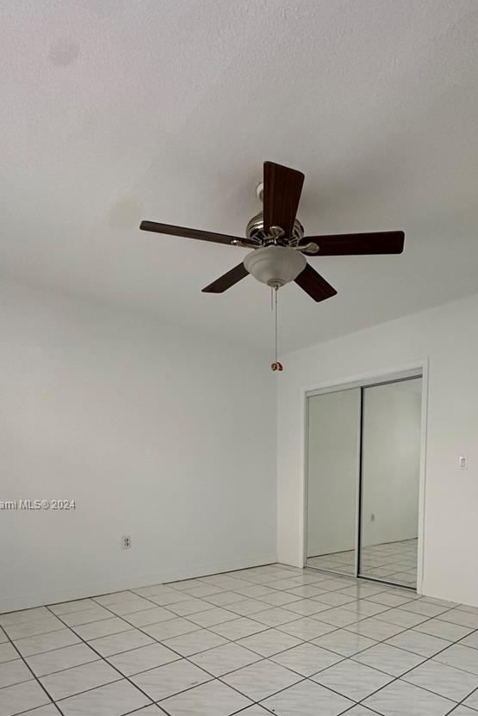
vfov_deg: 77.2
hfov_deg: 58.6
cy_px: 505
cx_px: 305
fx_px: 418
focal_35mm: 21
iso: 250
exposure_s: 1/99
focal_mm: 2.22
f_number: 2.2
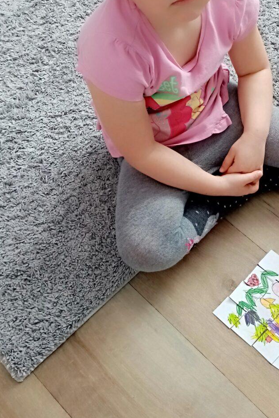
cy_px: 193
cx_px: 244
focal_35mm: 46
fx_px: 535
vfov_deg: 42.7
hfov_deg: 28.3
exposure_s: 1/33.3
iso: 229
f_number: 1.8
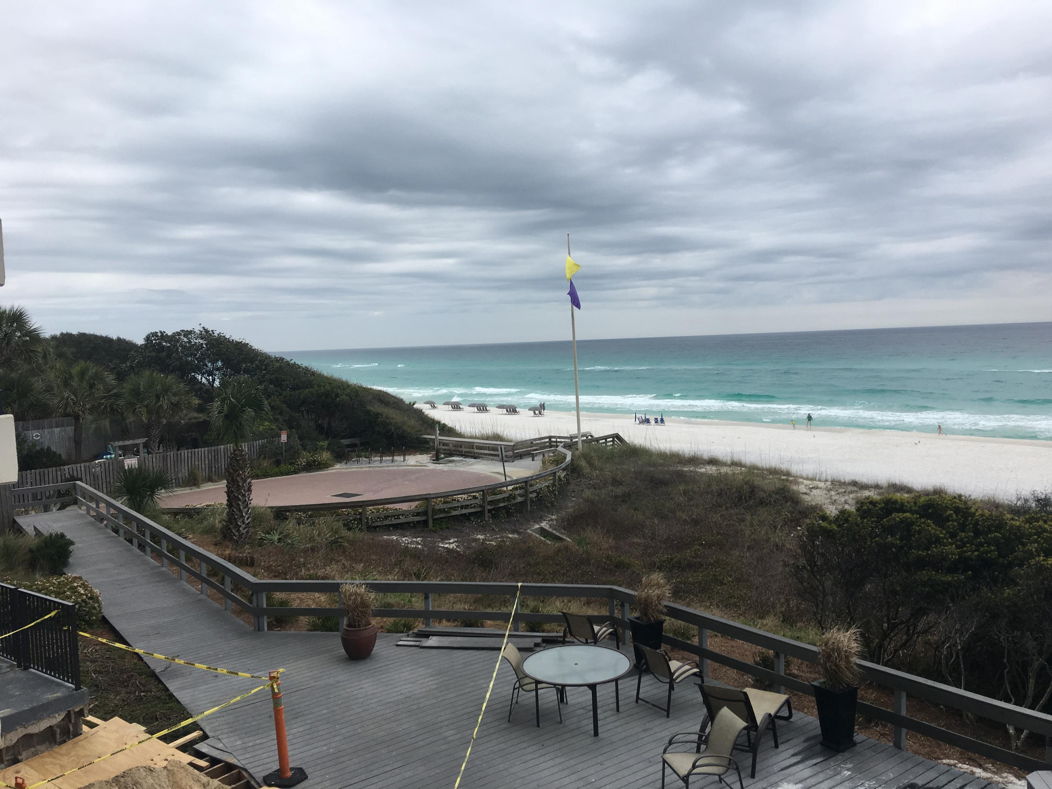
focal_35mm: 29
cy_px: 394
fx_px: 881
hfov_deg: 61.7
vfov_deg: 48.2
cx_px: 526
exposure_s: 1/1166
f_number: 2.2
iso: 25
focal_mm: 4.15
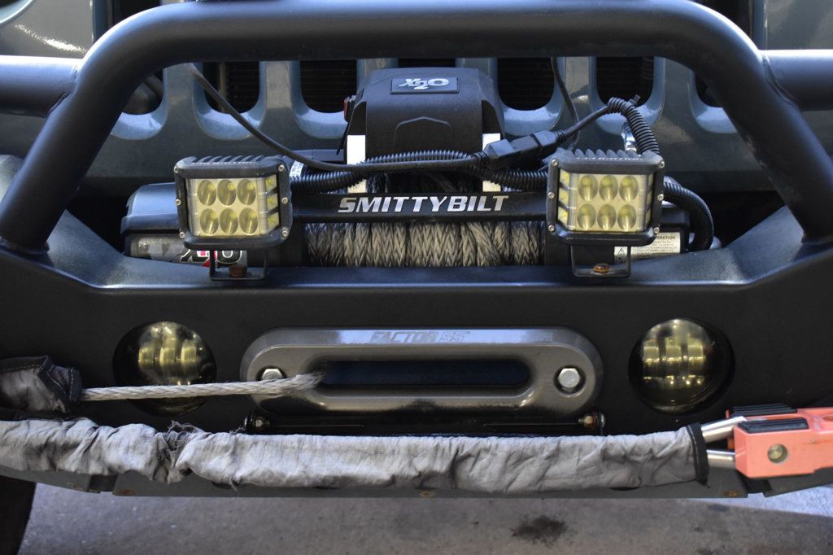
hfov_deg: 35.1
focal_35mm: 57
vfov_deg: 23.8
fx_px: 1318
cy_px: 278
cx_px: 416
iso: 1600
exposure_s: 1/15
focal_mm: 38
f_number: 6.3
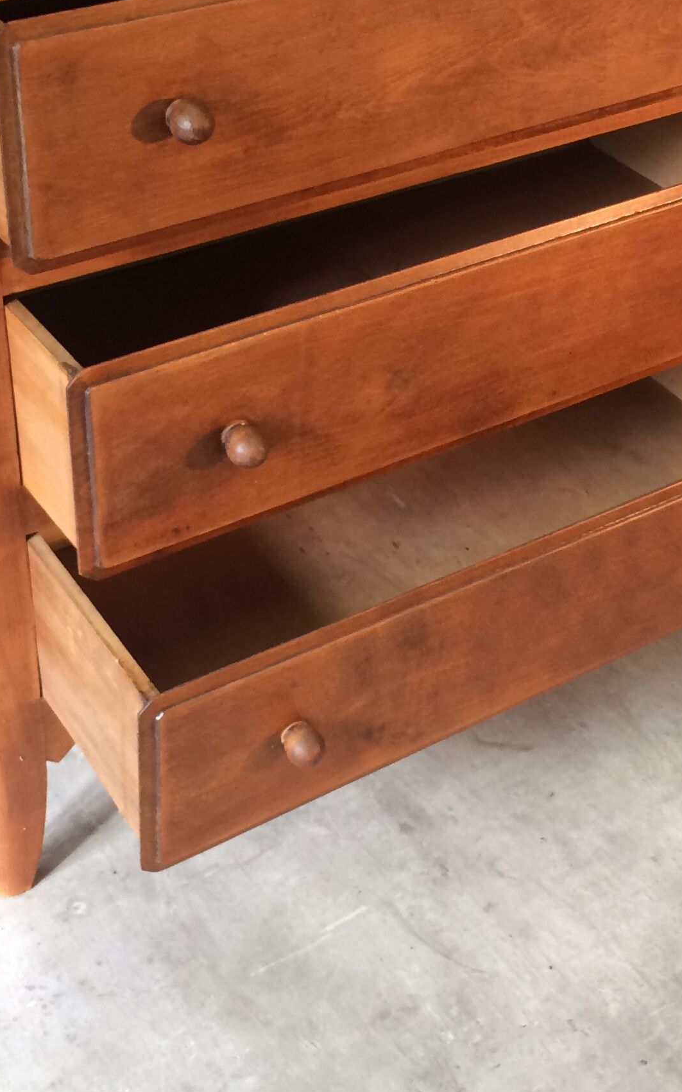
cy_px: 381
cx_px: 430
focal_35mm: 59
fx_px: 1755
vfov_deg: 34.3
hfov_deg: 21.9
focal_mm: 4.15
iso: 40
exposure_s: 1/33
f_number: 2.2
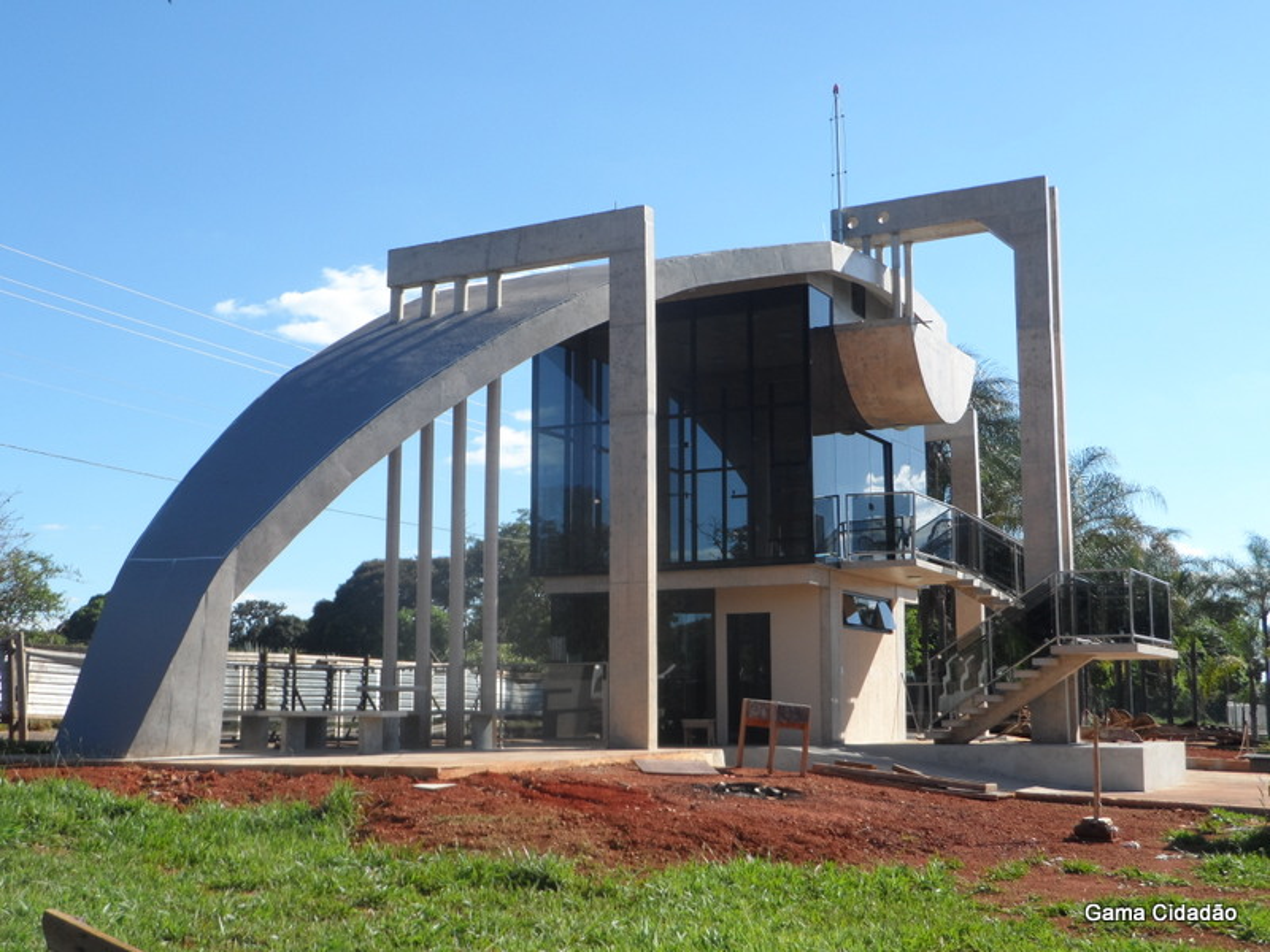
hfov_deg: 45.8
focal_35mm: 41
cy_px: 476
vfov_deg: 35.1
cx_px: 635
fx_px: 1504
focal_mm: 6.8
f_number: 3.7
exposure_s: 1/500
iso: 80
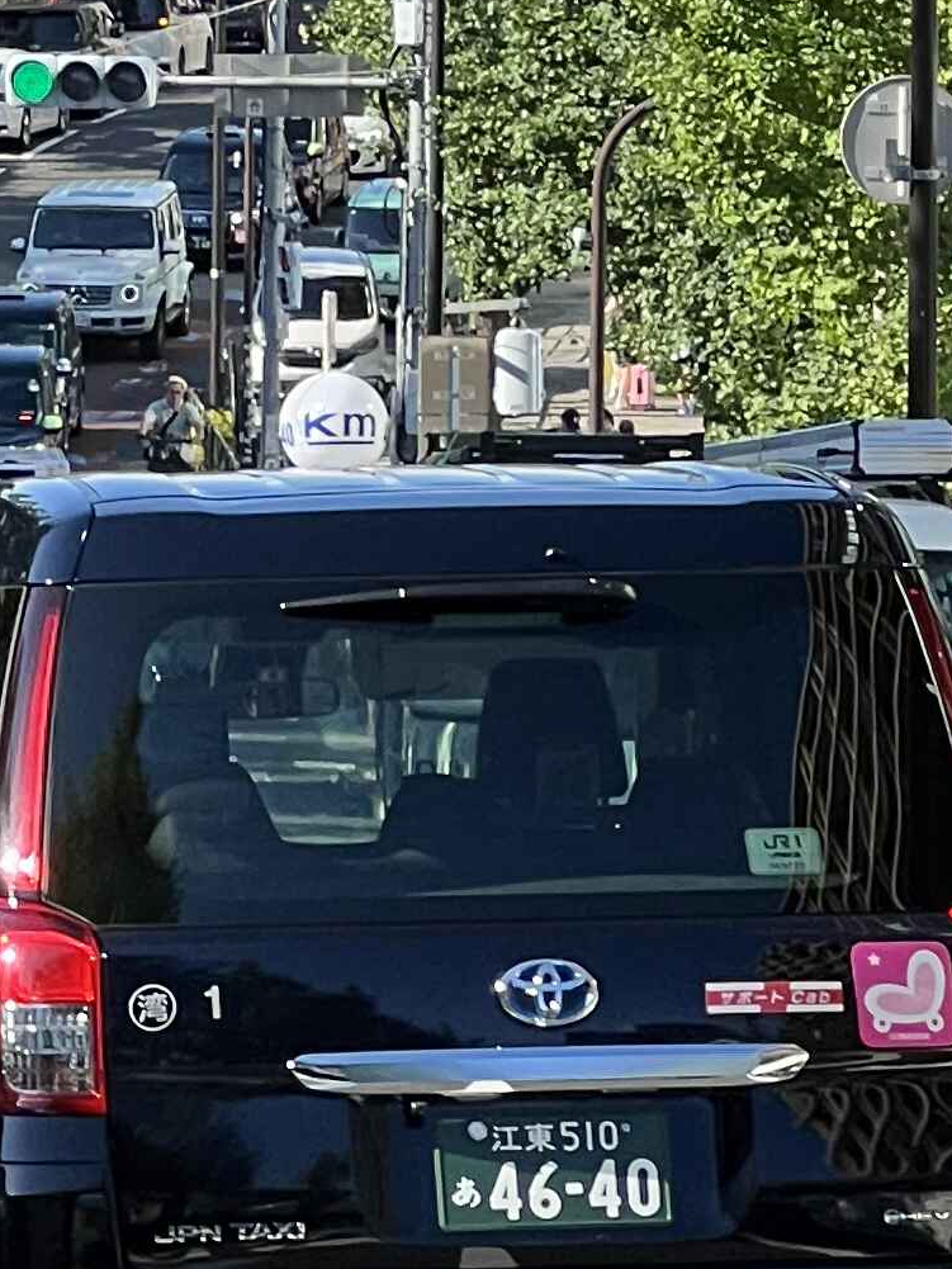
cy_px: -77
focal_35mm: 310
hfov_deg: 4.8
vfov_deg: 6.4
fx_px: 11365
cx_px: -198
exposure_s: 1/418
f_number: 2.8
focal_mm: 9
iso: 32
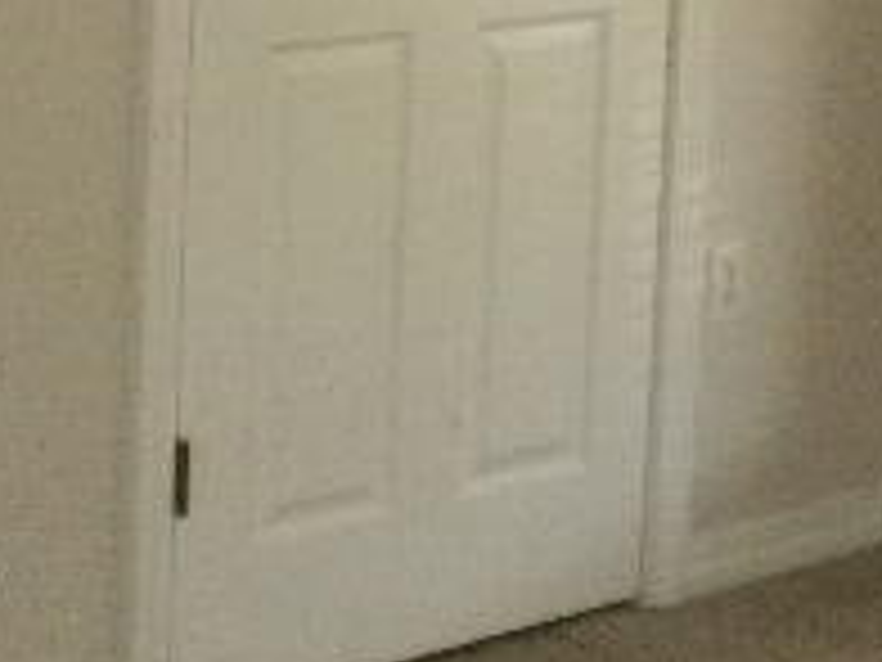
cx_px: 693
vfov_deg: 11.5
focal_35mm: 124
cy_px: -293
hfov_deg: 15.8
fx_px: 3159
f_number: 3.1
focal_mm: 6.3
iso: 400
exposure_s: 1/250
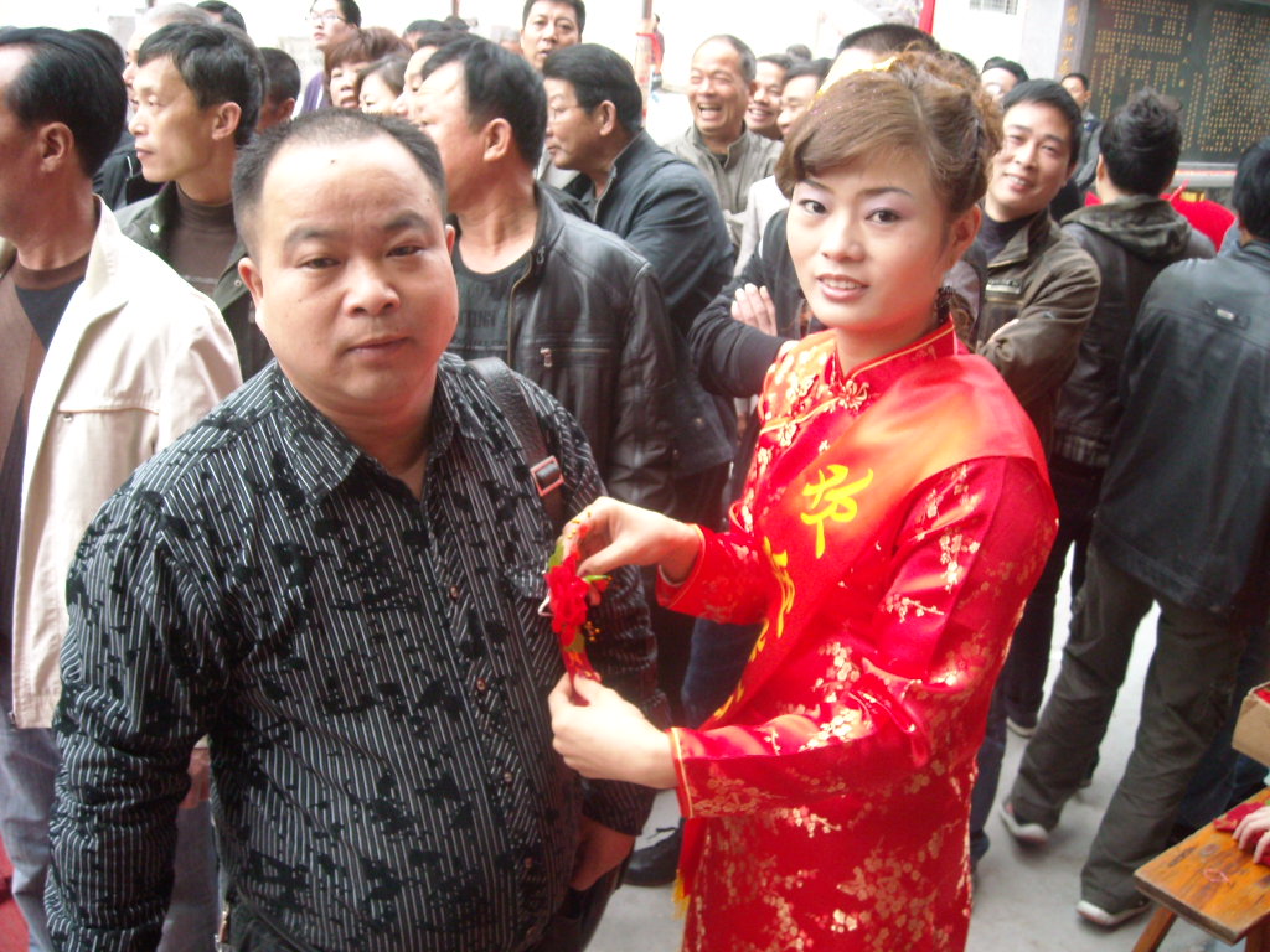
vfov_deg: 40.7
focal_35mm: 35
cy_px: 476
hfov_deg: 52.6
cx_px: 635
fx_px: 1284
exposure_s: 1/60
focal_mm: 5.7
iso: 282
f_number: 2.8
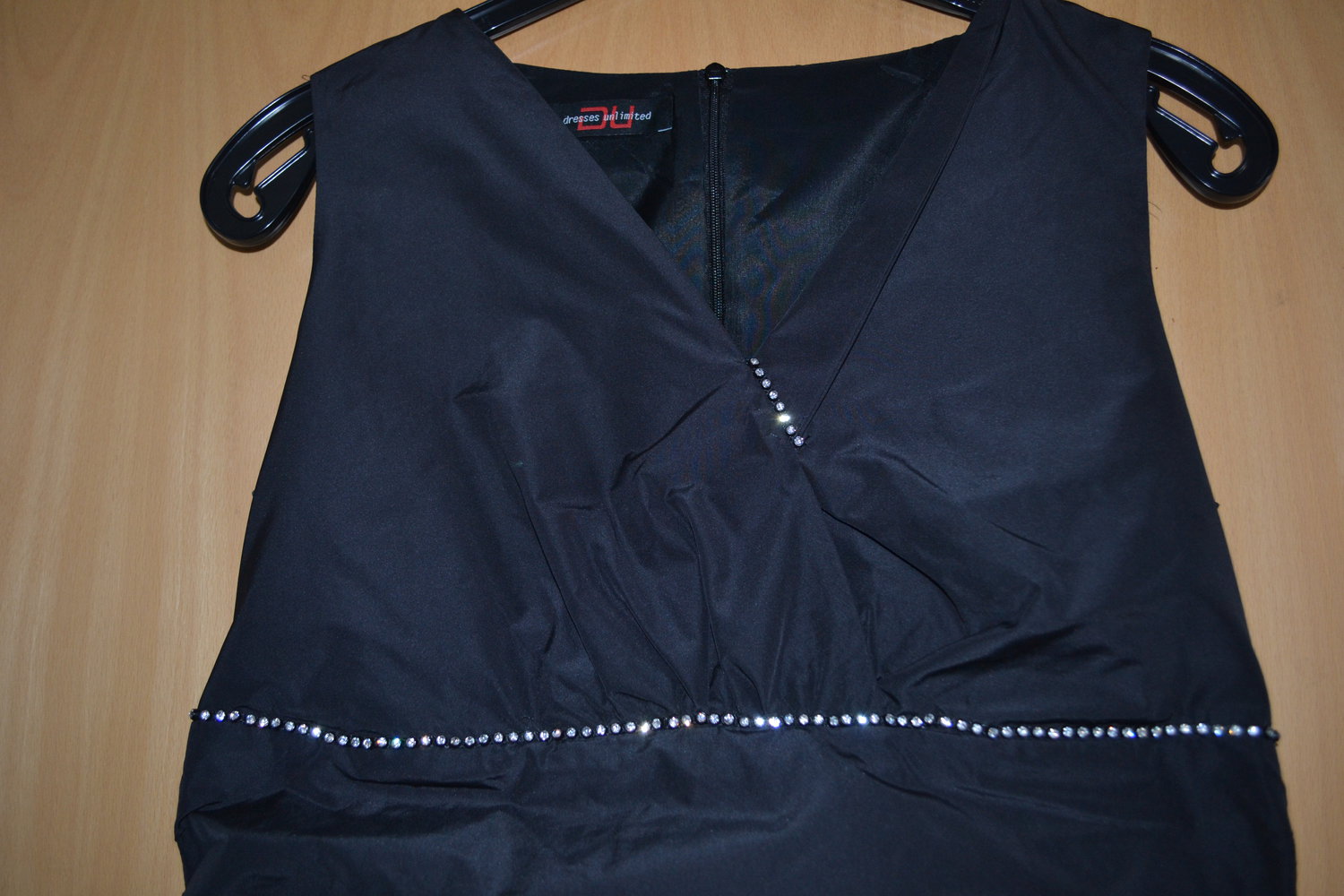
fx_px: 1120
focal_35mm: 30
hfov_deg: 61.9
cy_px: 448
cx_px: 672
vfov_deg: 43.6
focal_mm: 20
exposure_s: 1/60
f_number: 3.8
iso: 640
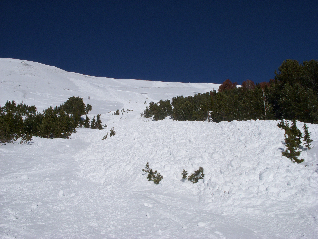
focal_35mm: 38
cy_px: 120
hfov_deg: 49.0
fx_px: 349
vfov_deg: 37.7
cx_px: 159
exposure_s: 1/1250
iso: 100
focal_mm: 6.3
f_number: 6.6
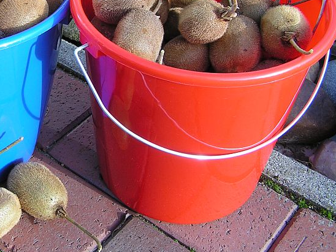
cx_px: 67
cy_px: 64
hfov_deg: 30.0
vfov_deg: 23.1
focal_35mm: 63
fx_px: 612
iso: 50
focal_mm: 6.3
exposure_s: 1/200
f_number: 4
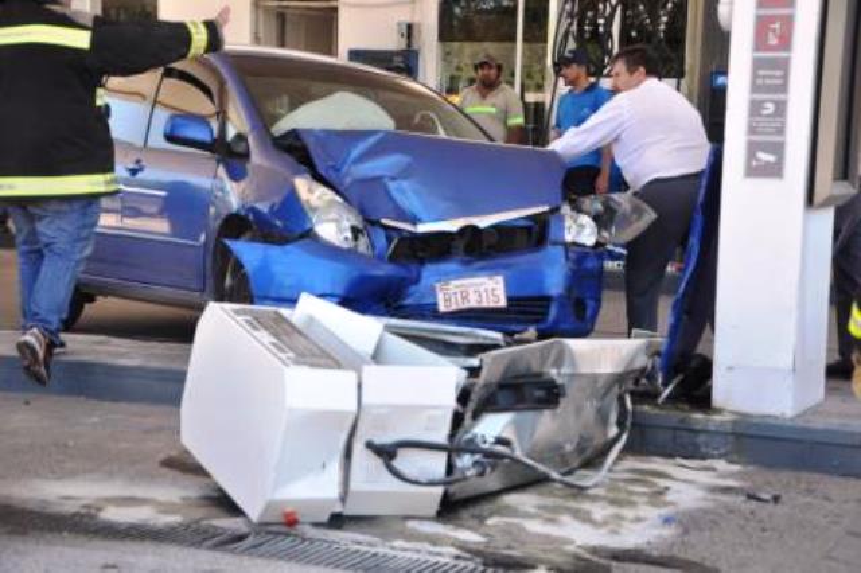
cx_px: 430
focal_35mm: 75
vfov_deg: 18.2
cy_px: 286
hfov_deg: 27.0
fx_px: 1793
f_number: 5
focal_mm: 50
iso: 400
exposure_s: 1/250
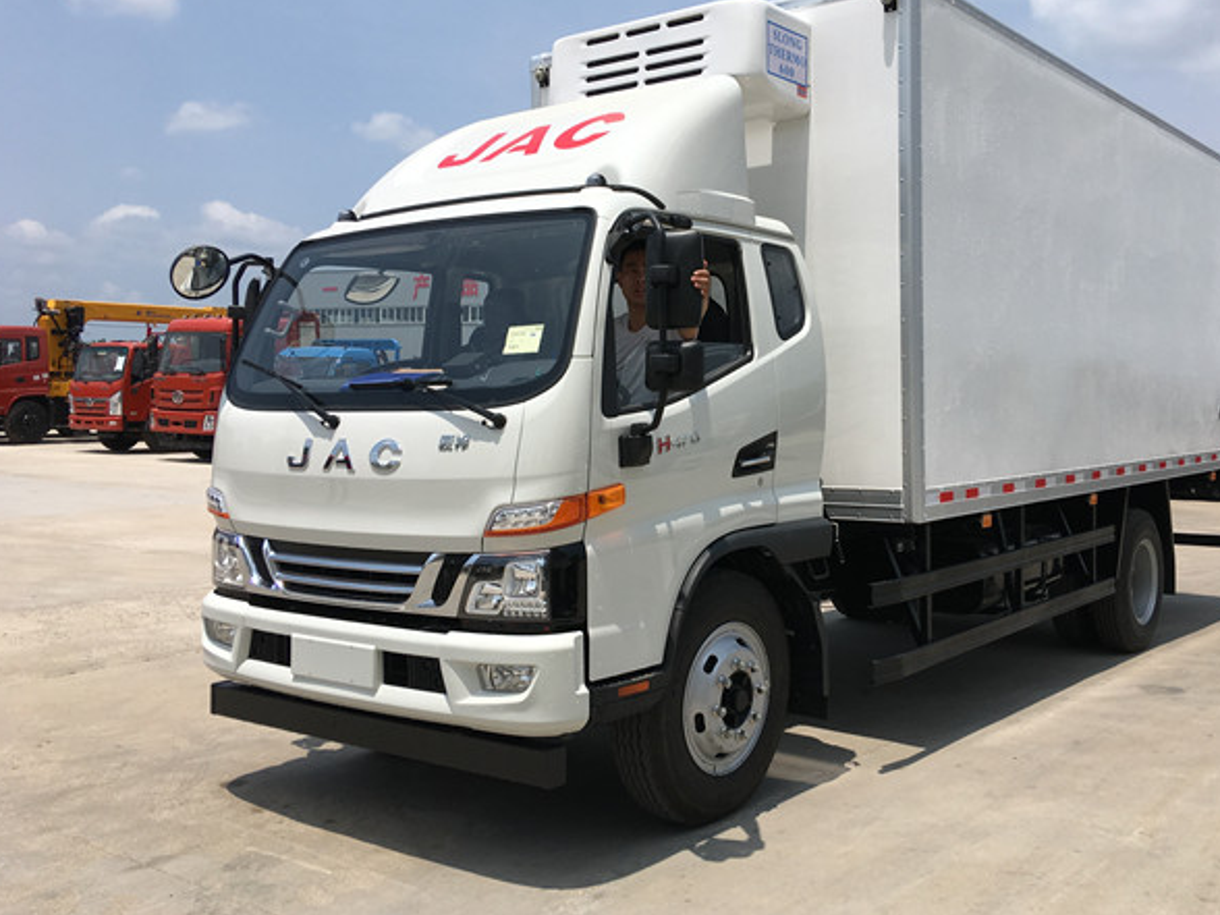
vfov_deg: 40.7
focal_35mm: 35
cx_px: 708
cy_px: 425
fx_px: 1234
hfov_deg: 52.4
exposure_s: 1/2404
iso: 25
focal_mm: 4.15
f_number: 2.2
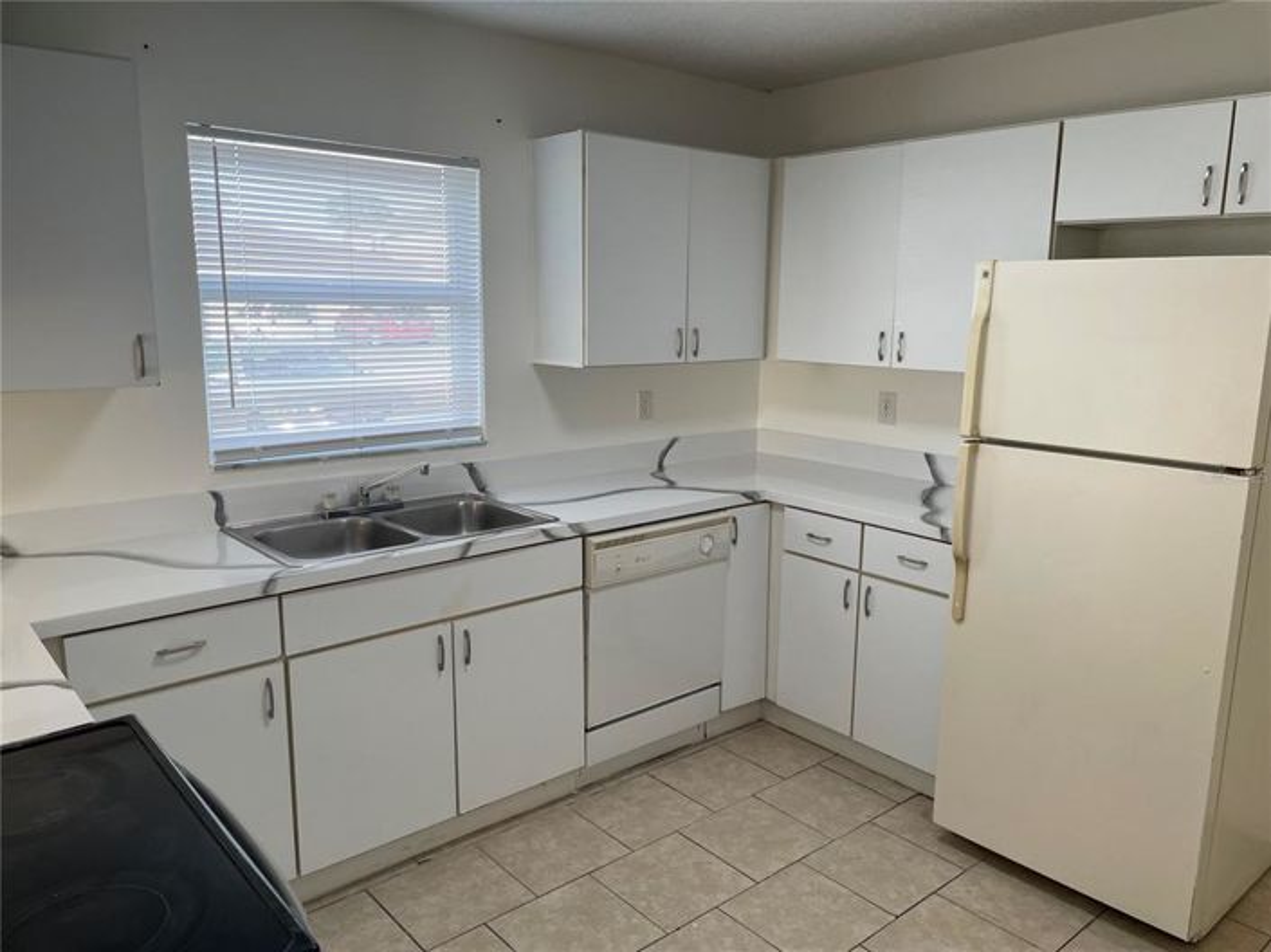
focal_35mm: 26
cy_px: 476
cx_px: 636
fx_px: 954
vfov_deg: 53.0
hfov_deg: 67.3
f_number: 1.6
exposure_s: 1/120
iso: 50
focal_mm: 4.2
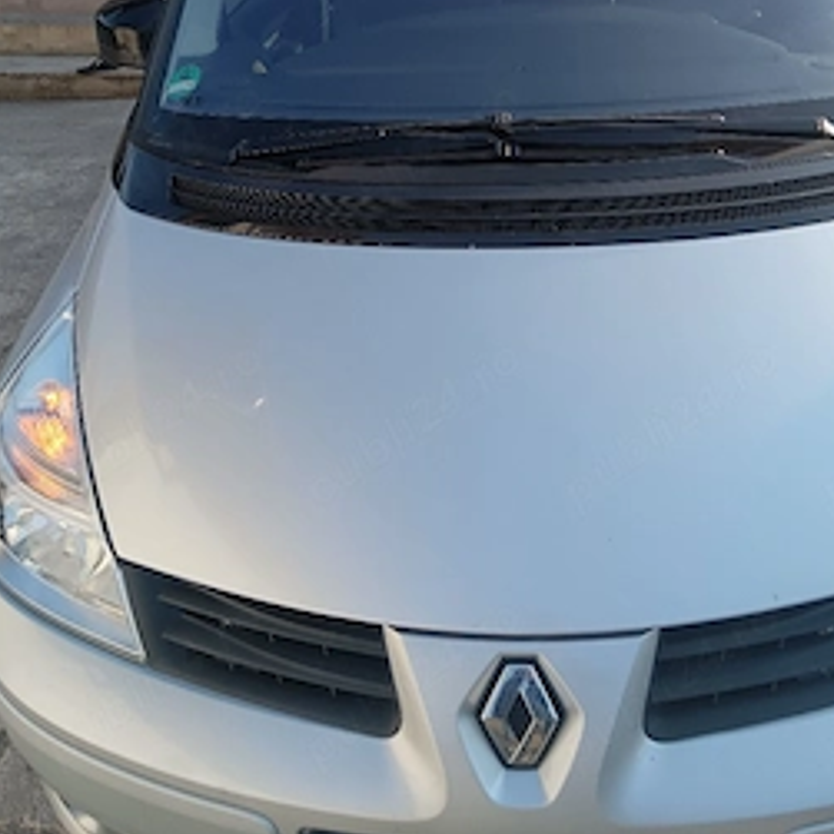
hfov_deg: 43.7
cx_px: 478
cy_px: 206
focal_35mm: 38
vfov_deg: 42.5
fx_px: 1036
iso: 100
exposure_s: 1/286
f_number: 1.9
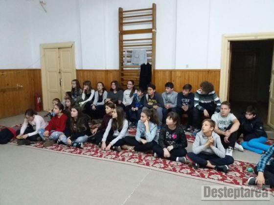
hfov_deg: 63.4
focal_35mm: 28
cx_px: 137
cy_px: 102
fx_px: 222
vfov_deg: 49.7
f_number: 1.9
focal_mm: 3.7
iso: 400
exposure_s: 1/17
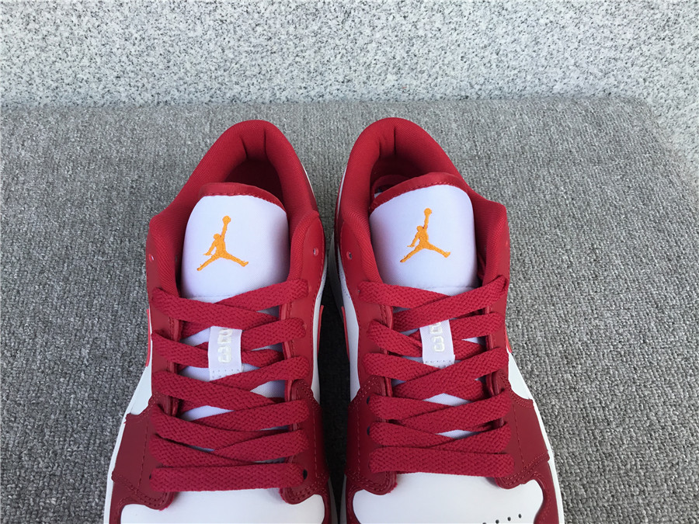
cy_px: 262
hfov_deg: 58.4
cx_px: 350
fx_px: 626
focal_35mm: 31
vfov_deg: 45.4
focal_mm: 3.3
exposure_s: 1/359
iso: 25
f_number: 2.4
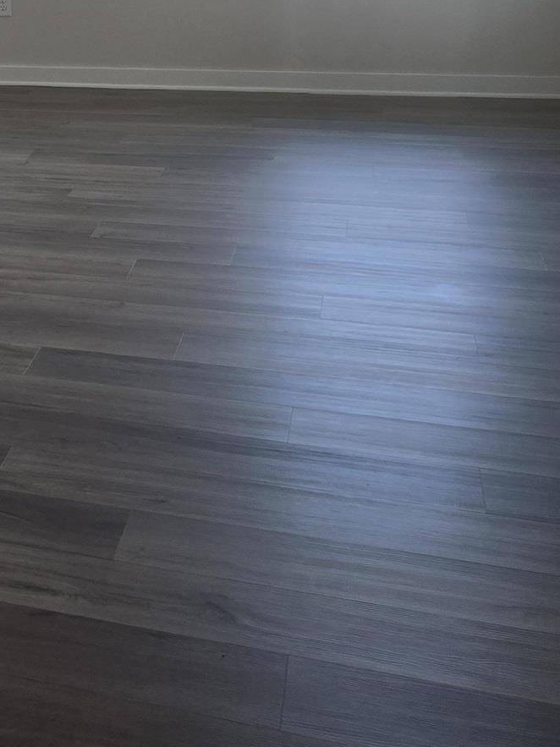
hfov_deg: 22.3
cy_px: 97
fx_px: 1295
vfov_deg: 30.9
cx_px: -129
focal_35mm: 60
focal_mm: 5.4
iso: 64
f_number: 1.8
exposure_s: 1/180
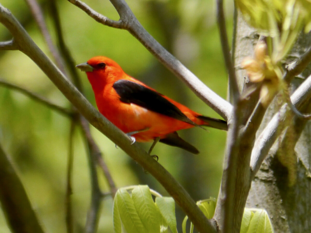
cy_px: 116
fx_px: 5391
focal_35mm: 600
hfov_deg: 3.3
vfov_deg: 2.5
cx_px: 156
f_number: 5.6
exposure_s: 1/500
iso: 400
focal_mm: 300
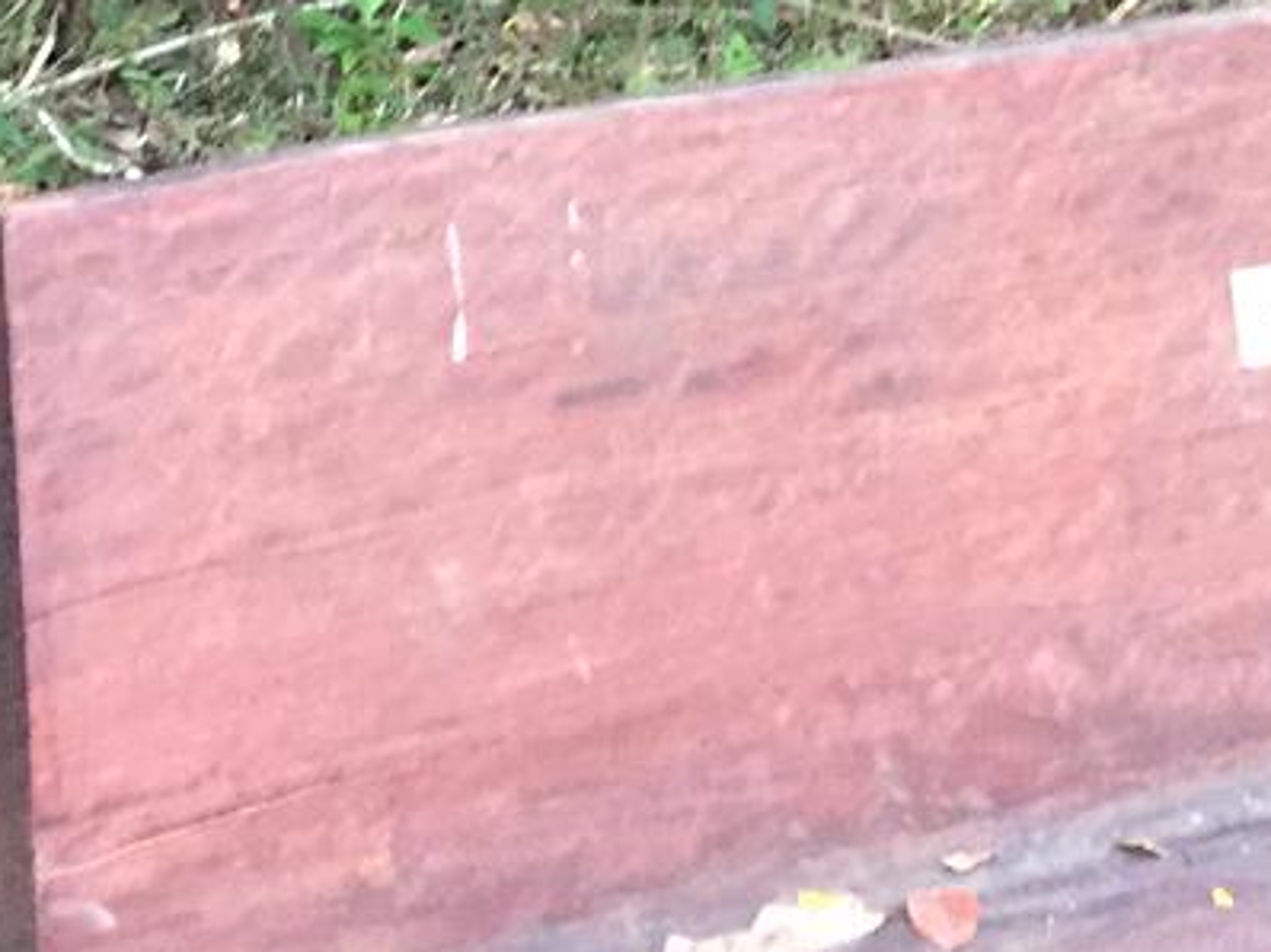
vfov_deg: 11.8
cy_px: -530
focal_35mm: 119
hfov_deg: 16.3
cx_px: 1156
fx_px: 4367
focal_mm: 4.15
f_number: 2.2
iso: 125
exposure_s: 1/8
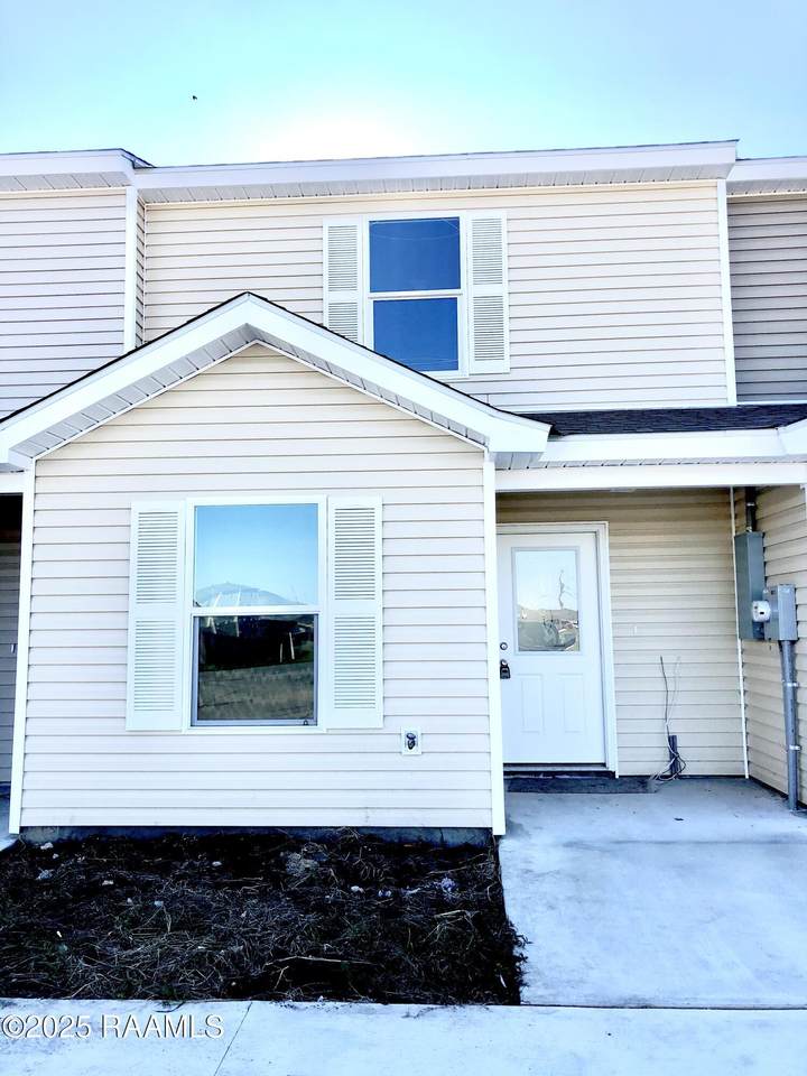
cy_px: 538
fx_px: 870
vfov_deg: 63.4
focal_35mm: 28
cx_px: 404
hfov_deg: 49.7
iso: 20
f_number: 1.8
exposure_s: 1/857
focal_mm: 3.99
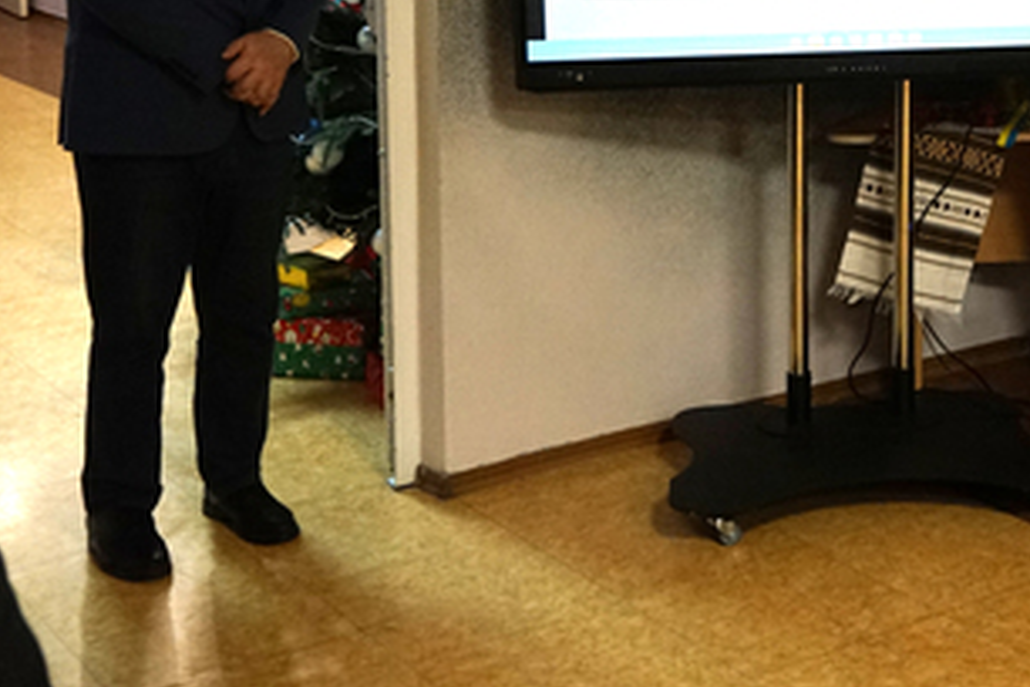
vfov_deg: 19.8
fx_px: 1917
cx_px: 1003
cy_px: 29
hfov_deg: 28.4
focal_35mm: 67
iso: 3200
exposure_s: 1/160
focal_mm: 32
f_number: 4
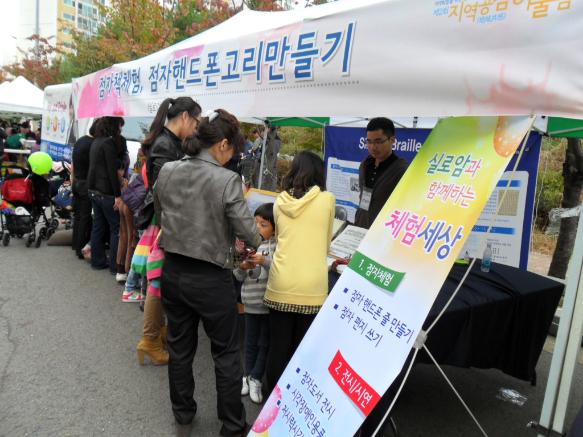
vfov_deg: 51.4
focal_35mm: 27
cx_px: 292
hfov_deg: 65.3
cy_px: 218
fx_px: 455
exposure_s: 1/180
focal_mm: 4.9
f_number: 3.5
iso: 100
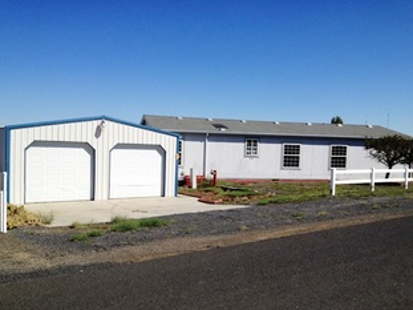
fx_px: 465
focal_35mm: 39
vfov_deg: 36.8
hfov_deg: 47.9
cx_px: 215
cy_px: 169
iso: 64
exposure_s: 1/3247
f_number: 2.4
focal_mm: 4.28
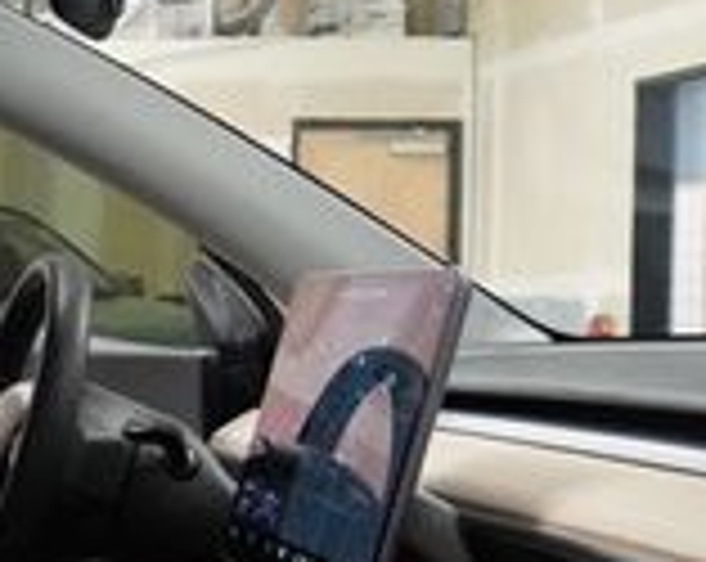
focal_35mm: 92
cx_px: -153
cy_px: 434
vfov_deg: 16.6
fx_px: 1919
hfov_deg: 19.6
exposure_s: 1/160
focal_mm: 16
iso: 6400
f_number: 3.5
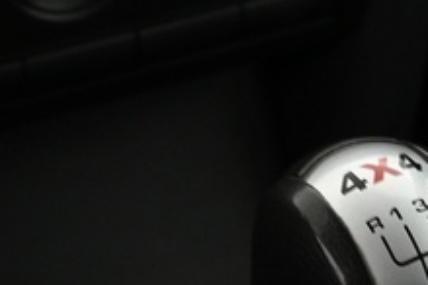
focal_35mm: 178
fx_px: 2116
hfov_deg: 11.5
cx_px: 412
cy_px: 223
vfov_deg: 7.7
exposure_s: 1/15
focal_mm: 24
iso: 1250
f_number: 4
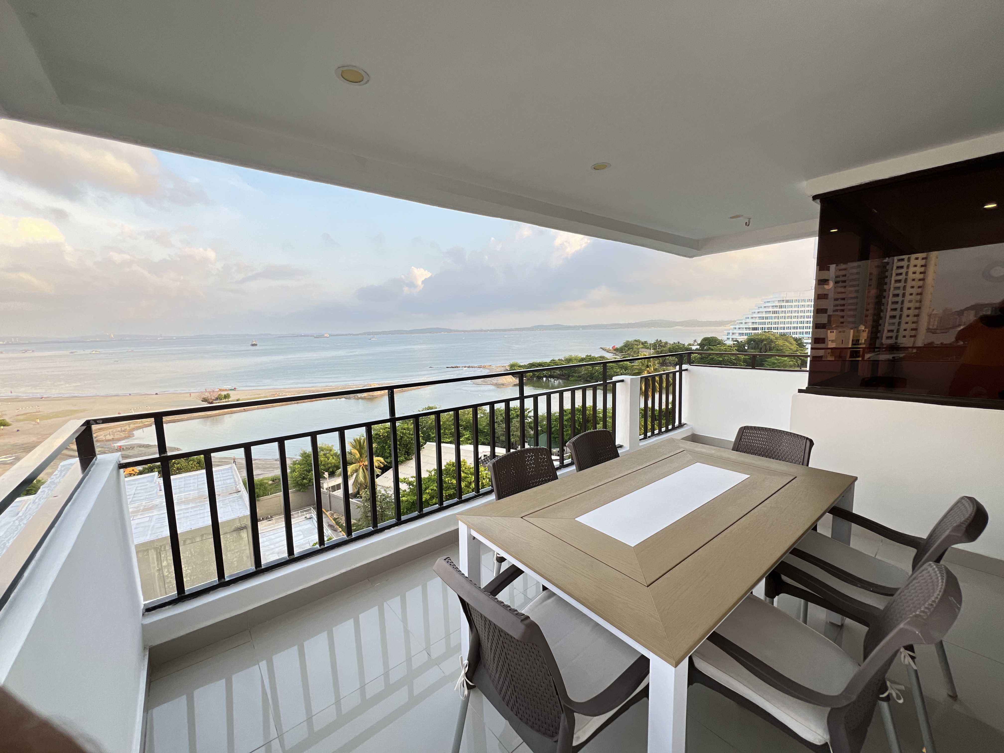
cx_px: 502
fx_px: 377
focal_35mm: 13
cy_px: 376
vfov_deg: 89.9
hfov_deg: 106.2
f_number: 1.8
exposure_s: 1/107
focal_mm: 1.57
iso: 32
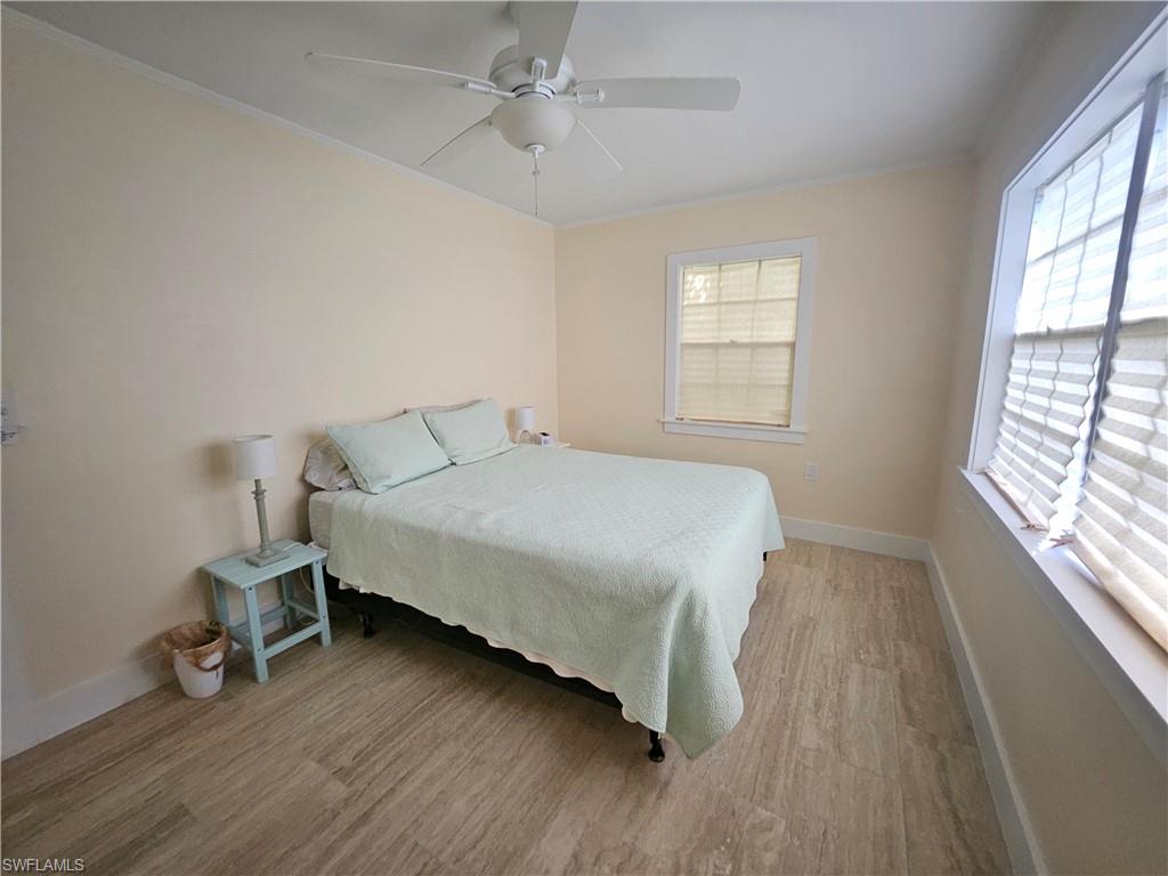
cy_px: 438
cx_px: 584
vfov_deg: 89.9
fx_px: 439
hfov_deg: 106.2
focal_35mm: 13
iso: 320
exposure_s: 1/40
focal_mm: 1.7
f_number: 2.2
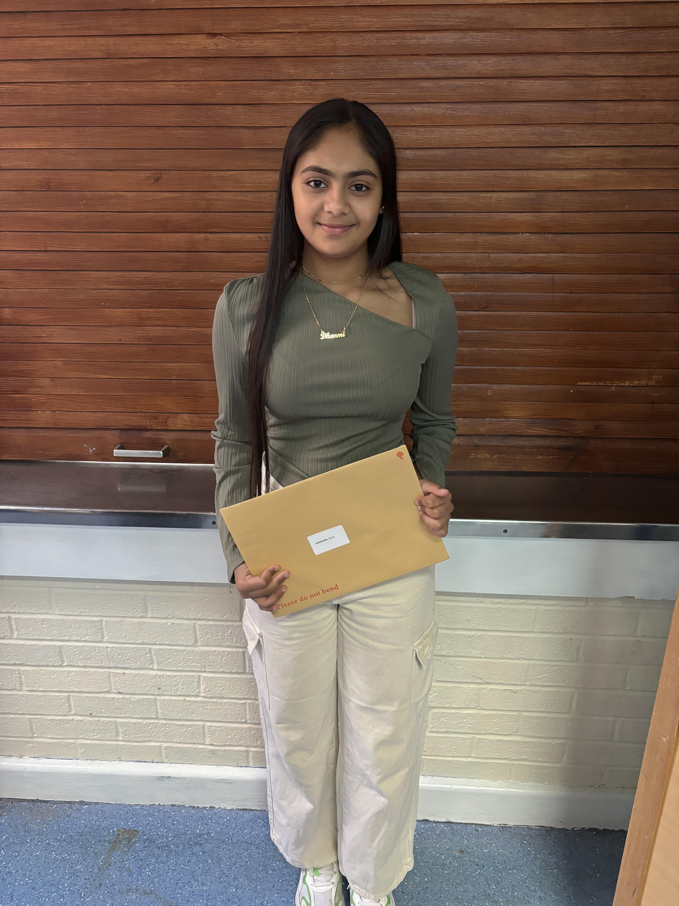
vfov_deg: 67.3
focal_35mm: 26
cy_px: 453
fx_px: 680
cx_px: 340
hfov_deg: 53.1
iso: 400
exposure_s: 1/50
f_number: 1.6
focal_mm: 5.96
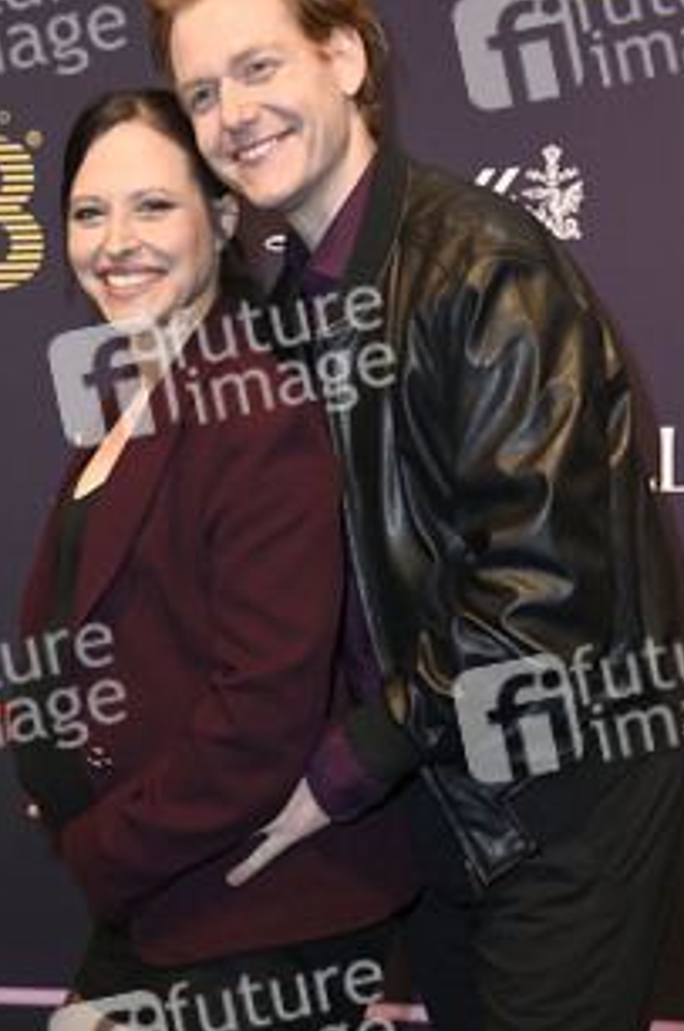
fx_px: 2059
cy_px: 536
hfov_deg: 18.9
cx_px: 320
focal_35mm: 72
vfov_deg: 28.1
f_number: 6.3
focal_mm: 55
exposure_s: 1/250
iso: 500
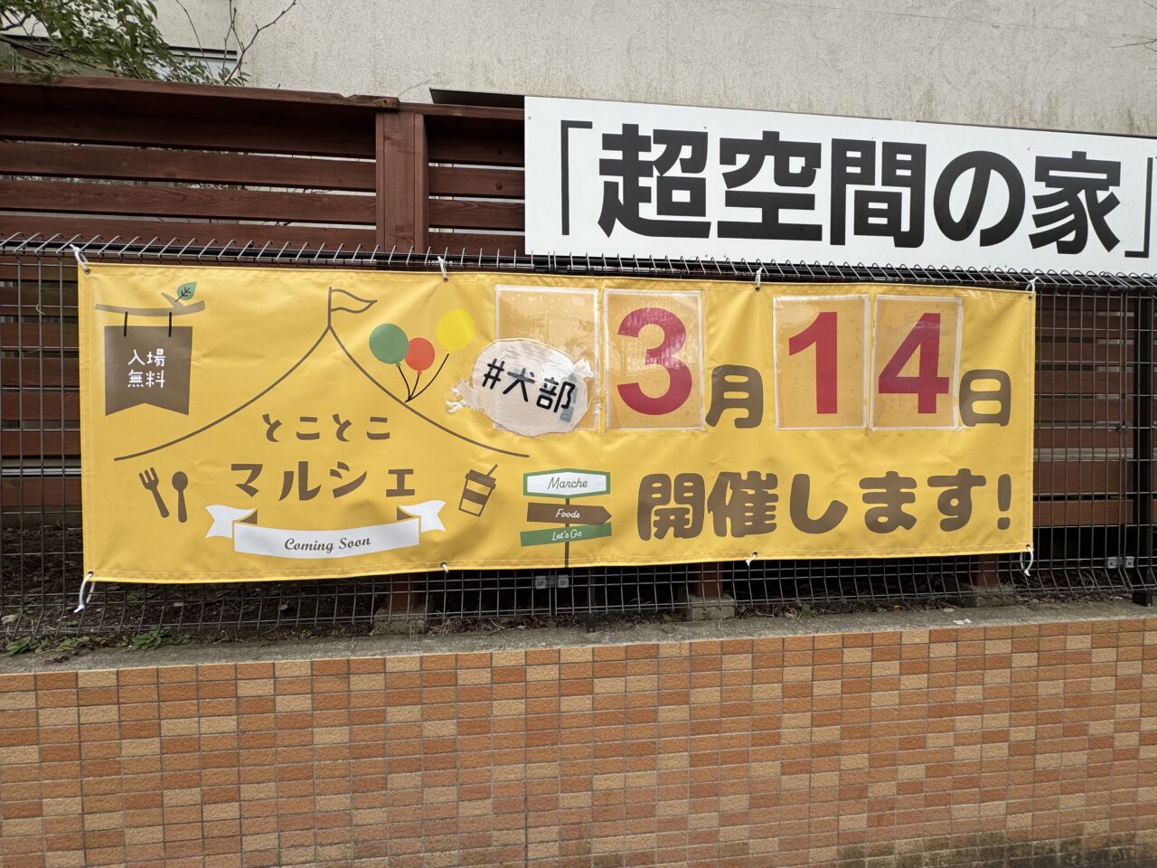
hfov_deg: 102.1
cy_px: 434
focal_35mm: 14
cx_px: 578
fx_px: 468
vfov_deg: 85.7
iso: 40
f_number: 2.2
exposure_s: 1/215
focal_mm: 2.22
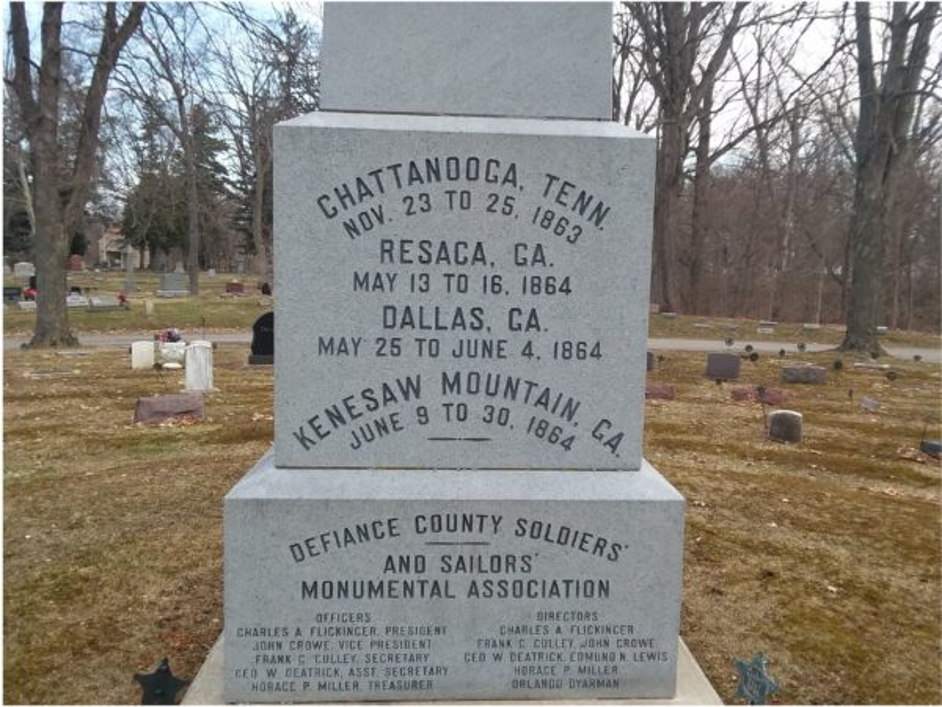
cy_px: 354
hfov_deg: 61.7
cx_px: 471
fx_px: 789
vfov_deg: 48.2
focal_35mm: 29
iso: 40
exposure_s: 1/314
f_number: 1.9
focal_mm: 2.47
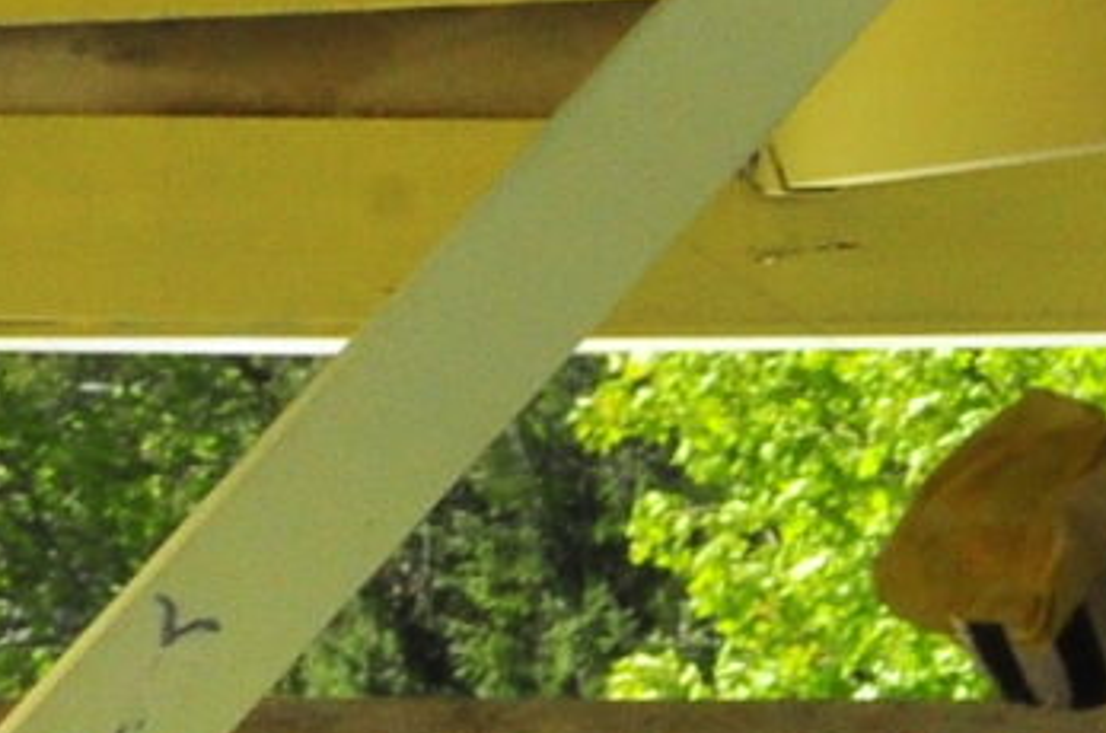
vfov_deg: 1.4
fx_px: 29224
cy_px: 1425
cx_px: 1970
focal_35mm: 953
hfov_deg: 2.2
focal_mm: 86
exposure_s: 1/125
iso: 400
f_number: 25
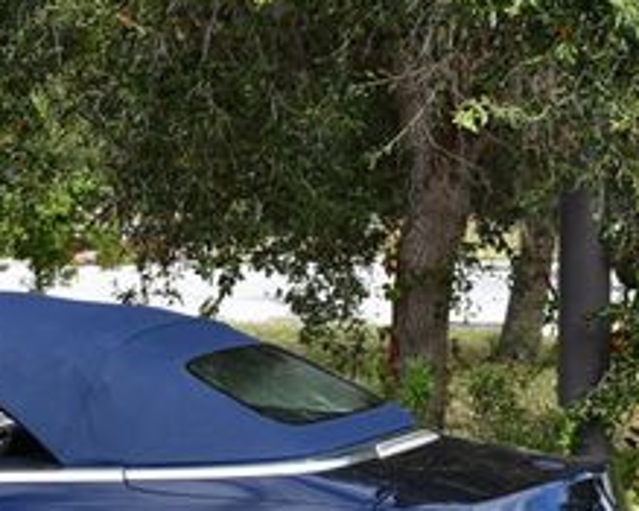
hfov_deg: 11.8
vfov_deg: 9.7
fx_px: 3006
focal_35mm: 159
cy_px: 418
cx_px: -207
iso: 200
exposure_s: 1/250
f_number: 7.1
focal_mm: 29
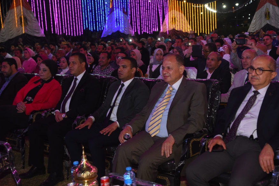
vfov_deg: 24.2
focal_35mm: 56
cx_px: 158
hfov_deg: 35.6
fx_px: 434
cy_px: 85
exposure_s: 1/125
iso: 1250
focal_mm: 48
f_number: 4.5
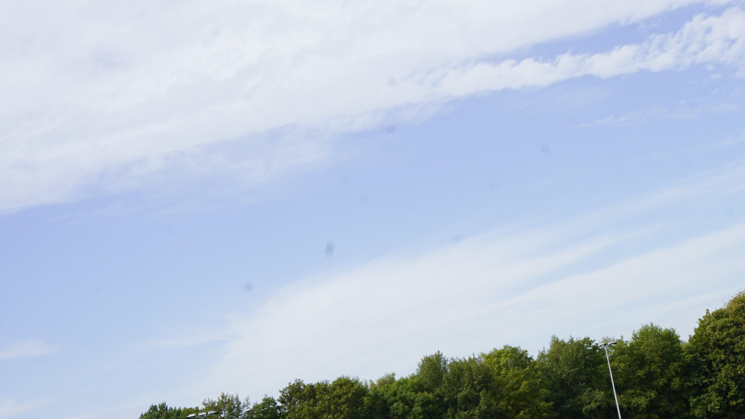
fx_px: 1086
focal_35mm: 55
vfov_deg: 21.7
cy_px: 295
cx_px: 549
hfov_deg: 37.0
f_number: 10
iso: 100
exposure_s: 1/125
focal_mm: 35
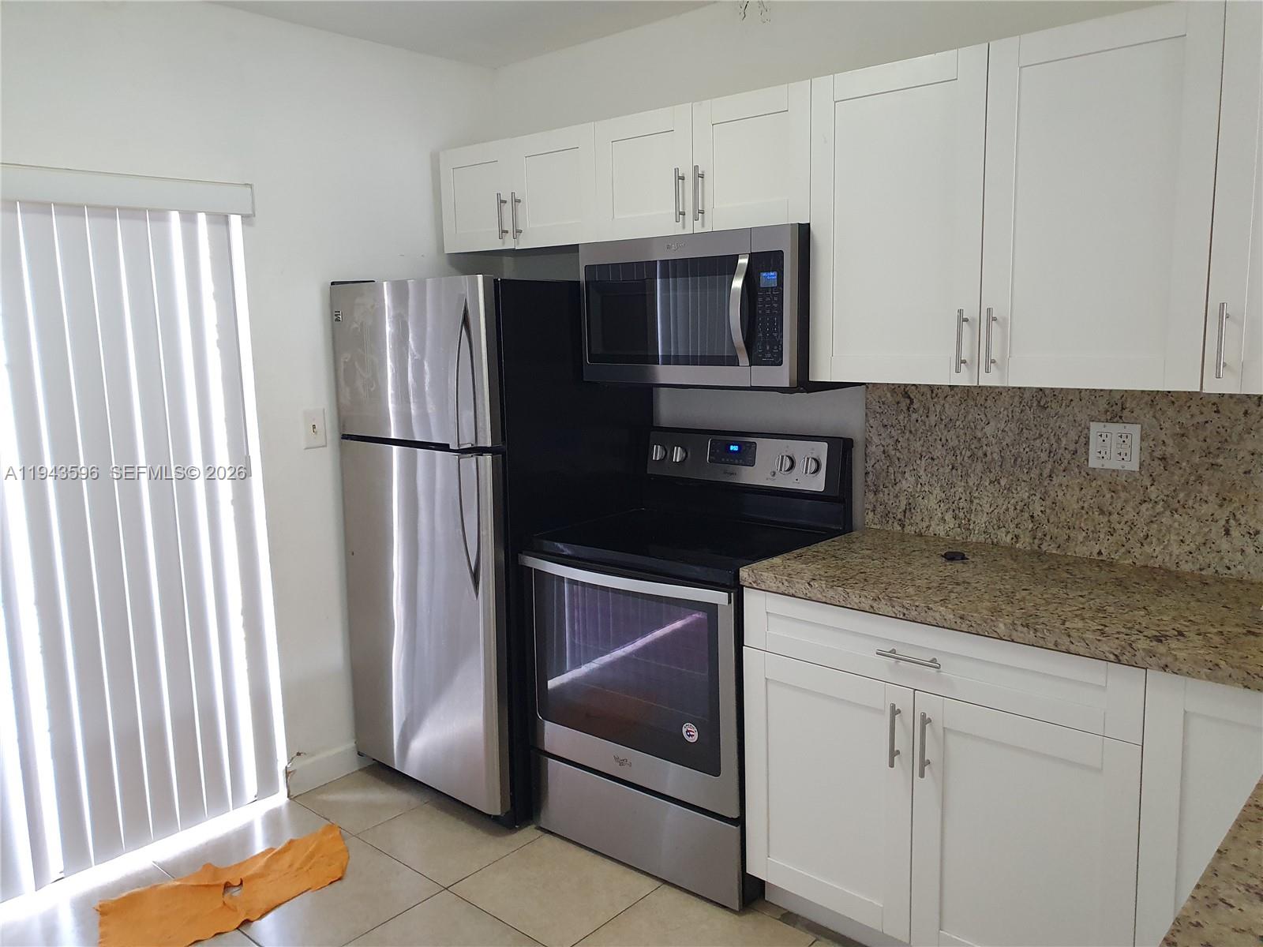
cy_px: 474
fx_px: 949
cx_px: 632
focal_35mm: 26
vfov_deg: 53.1
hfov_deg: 67.3
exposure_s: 1/40
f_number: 2.4
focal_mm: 4.32
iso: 400
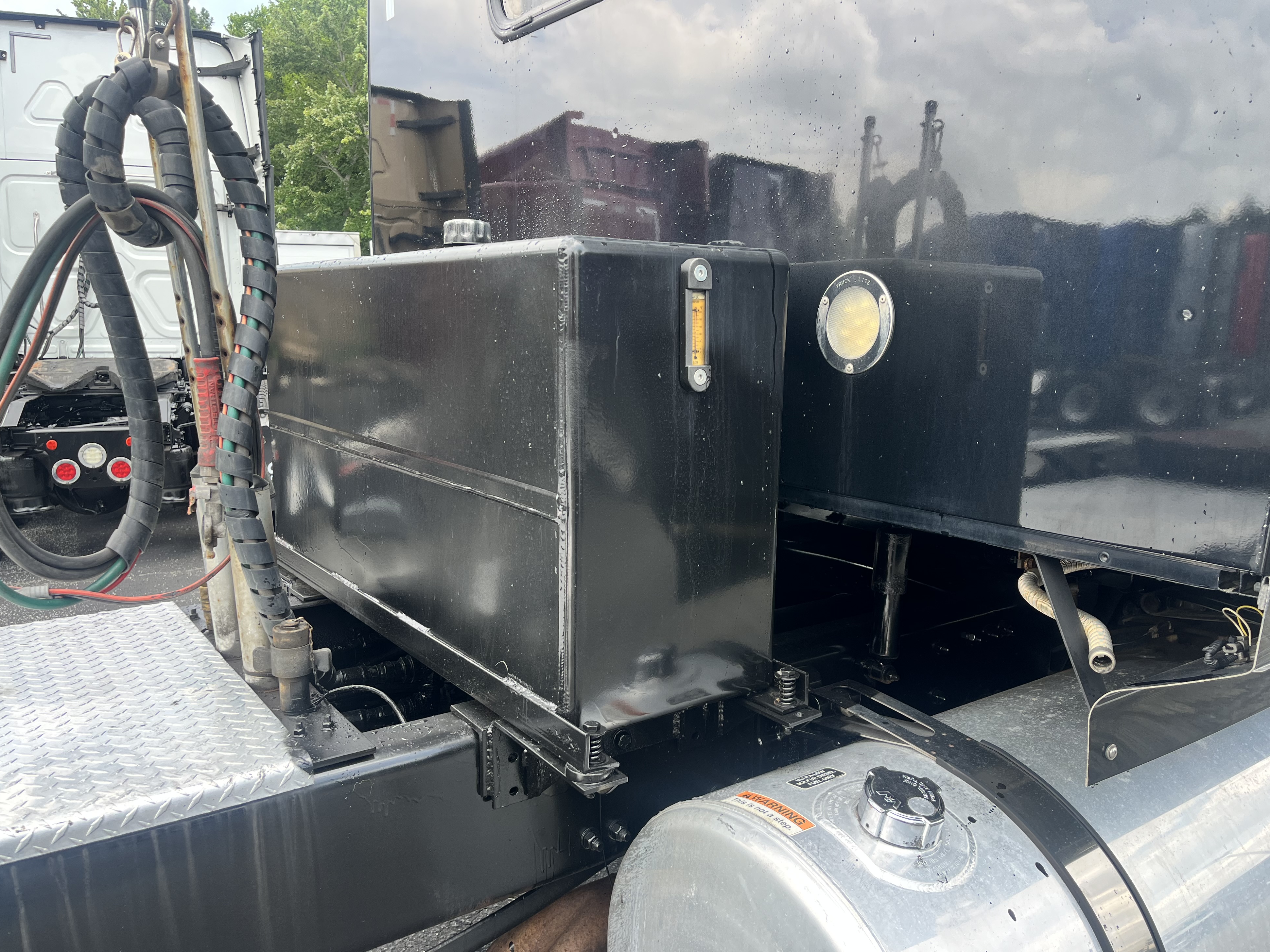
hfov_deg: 65.3
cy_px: 494
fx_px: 991
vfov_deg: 51.3
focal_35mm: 27
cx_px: 642
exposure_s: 1/418
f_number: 1.6
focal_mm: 5.1
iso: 50
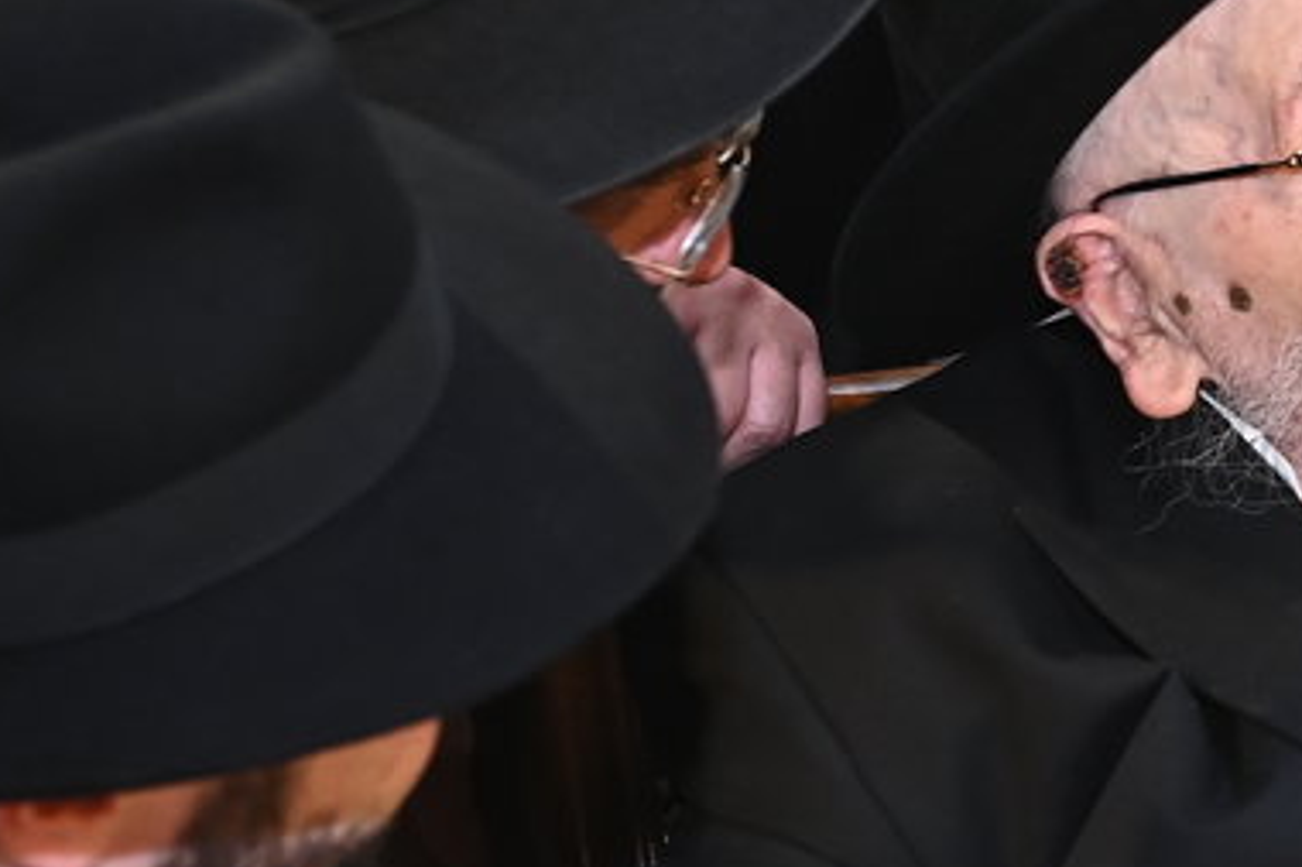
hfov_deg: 11.2
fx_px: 6398
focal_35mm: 177
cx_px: 1915
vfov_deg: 7.7
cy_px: 132
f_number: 3.5
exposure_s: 1/200
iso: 1000
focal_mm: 48
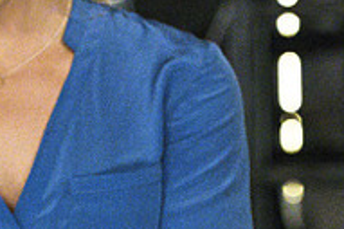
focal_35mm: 642
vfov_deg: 2.1
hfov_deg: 3.2
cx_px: 243
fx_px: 6129
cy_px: 189
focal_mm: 157
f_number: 6.3
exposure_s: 1/100
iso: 16000
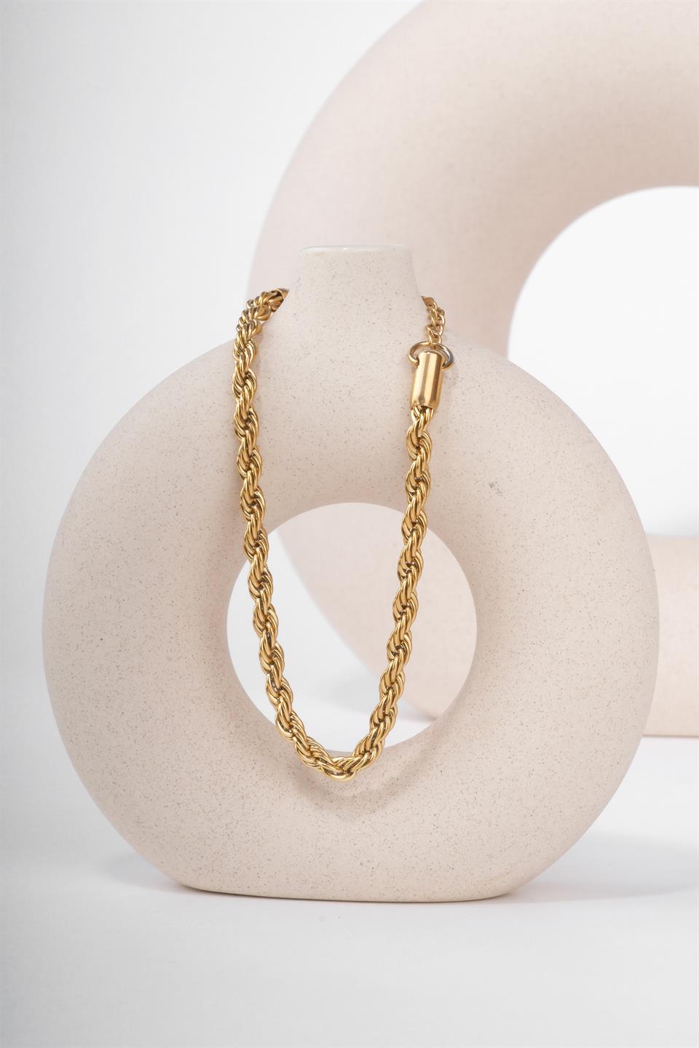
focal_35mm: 91
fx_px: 2650
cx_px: 350
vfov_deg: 22.4
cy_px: 524
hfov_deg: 15.0
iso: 400
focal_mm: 60.8
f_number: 22
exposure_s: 1/200
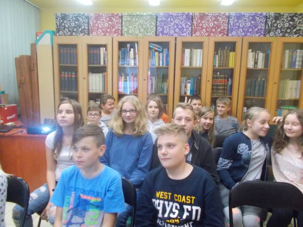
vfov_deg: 53.1
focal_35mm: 26
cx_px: 152
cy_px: 114
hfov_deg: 67.3
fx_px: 228
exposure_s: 1/40
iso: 800
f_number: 3.2
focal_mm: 4.6
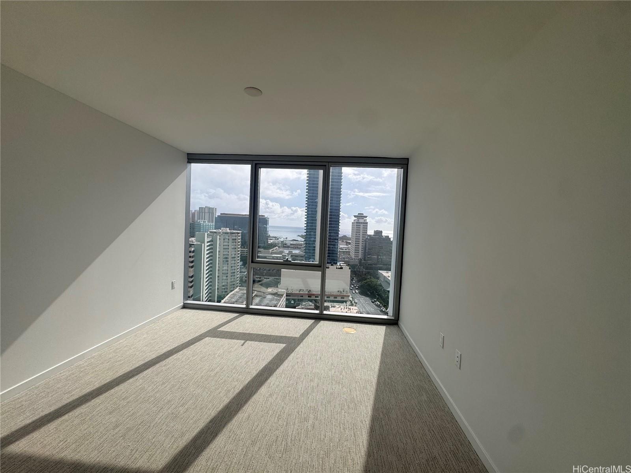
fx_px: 255
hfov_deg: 102.1
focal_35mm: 14
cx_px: 316
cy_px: 236
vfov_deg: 85.7
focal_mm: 2.22
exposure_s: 1/1346
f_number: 2.2
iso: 50
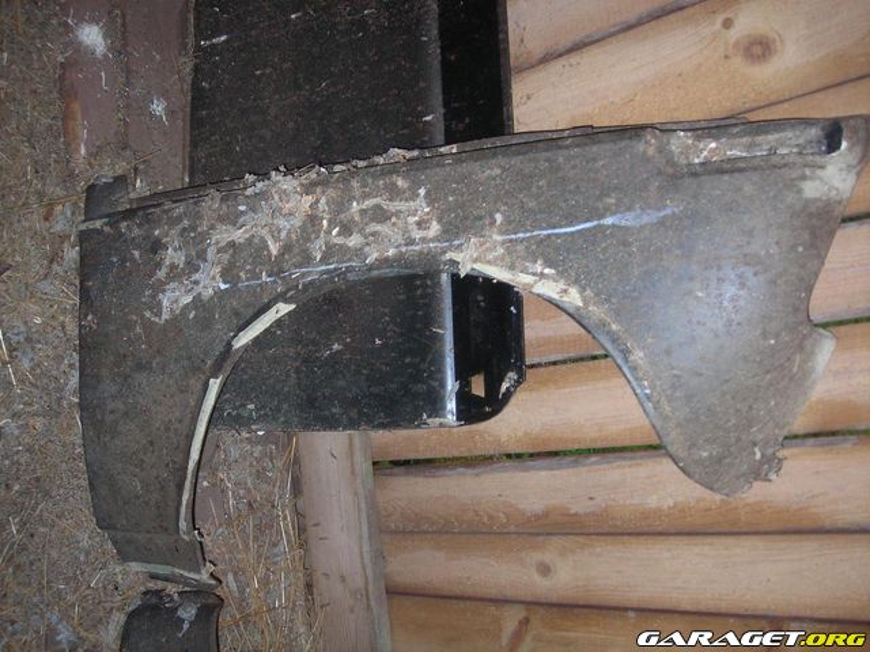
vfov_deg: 37.7
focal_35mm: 38
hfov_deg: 49.0
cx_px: 435
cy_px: 326
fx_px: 955
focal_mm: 6.3
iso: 91
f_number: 3.2
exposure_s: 1/60.1
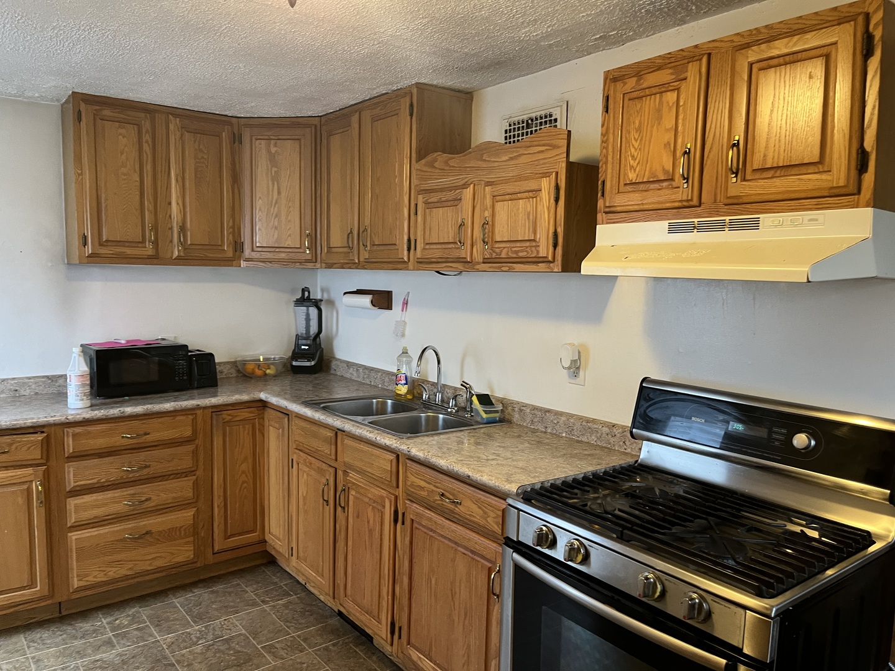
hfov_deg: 67.3
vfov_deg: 53.1
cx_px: 448
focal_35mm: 26
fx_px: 672
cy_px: 336
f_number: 1.6
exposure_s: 1/60
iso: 200
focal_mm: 5.1
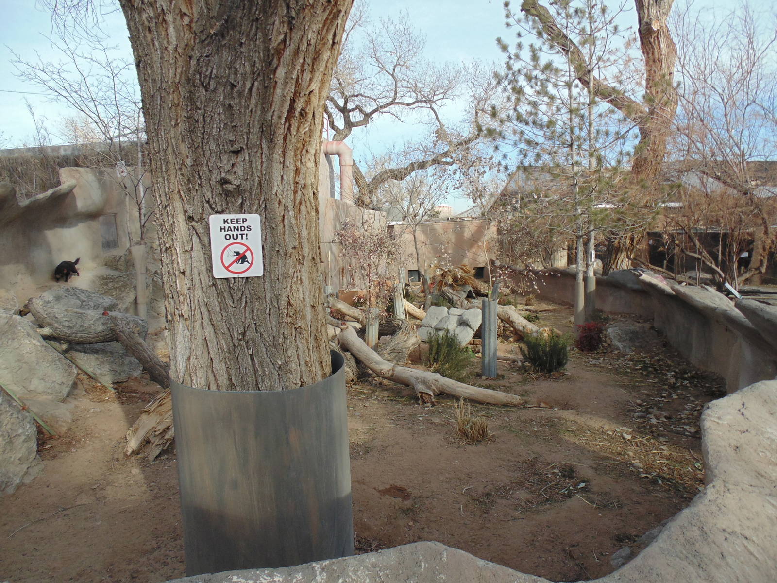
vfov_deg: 61.1
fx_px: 494
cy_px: 292
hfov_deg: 76.4
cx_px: 388
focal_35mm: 22
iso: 80
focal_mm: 4
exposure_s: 1/500
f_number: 3.1
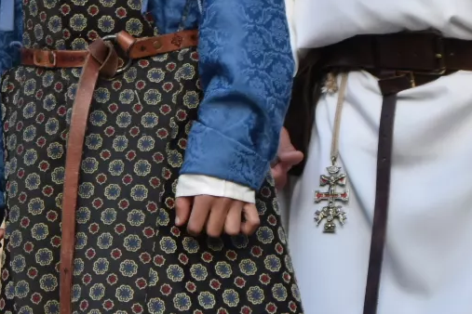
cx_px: 20
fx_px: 4714
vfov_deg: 3.8
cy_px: -145
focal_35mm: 360
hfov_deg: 5.7
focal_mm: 75
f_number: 7.1
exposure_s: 1/200
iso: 400
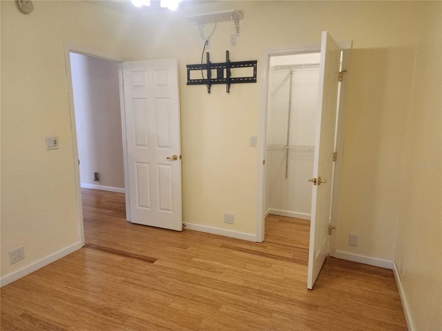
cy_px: 166
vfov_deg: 58.8
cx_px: 221
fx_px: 294
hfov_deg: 74.0
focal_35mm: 23
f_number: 1.8
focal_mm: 6.4
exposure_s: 1/120
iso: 200
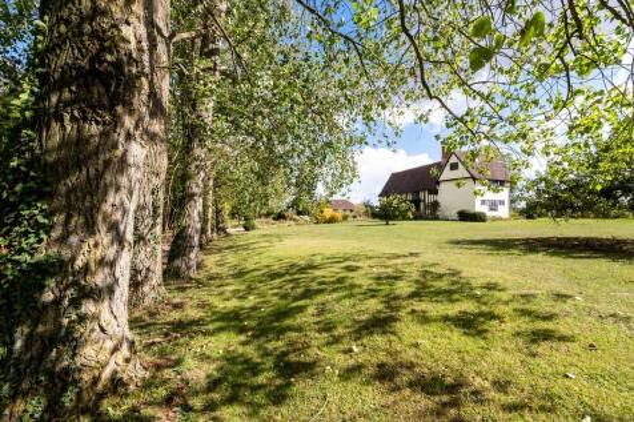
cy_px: 211
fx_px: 246
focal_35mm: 14
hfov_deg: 104.3
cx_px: 317
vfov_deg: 81.2
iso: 160
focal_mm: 9.4
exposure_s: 1/125
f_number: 9
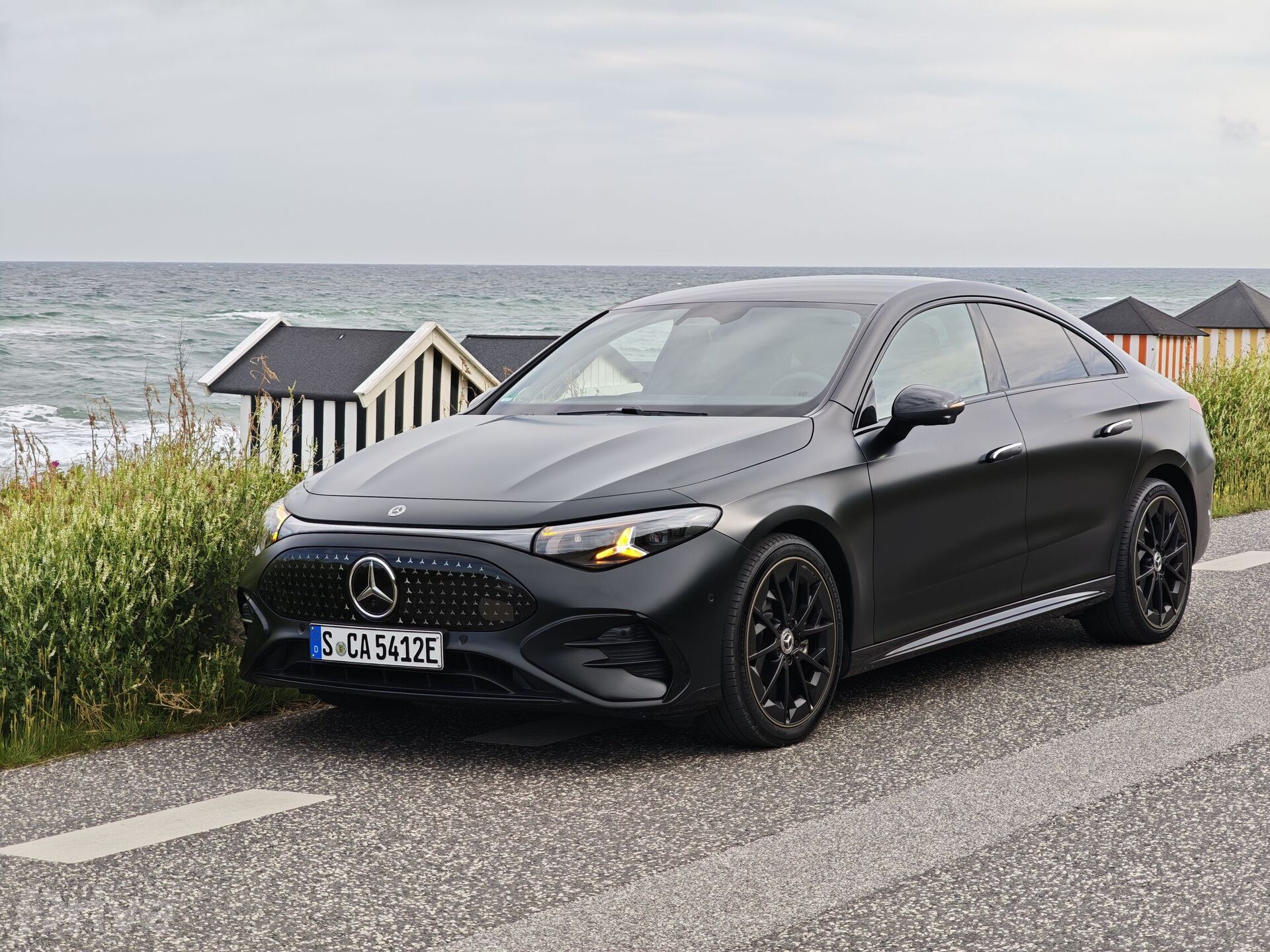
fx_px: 2568
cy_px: 476
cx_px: 635
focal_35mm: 70
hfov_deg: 27.8
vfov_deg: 21.0
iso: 50
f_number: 1.8
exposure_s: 1/1247
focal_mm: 11.5
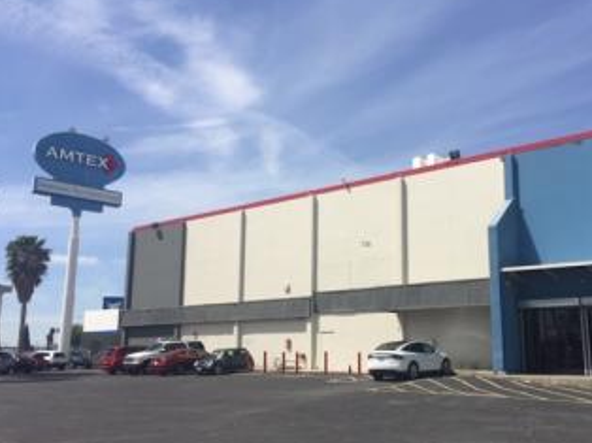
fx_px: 632
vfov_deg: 38.5
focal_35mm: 37
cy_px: 256
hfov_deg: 50.0
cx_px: 339
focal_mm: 4.15
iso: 32
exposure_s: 1/3300
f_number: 2.2
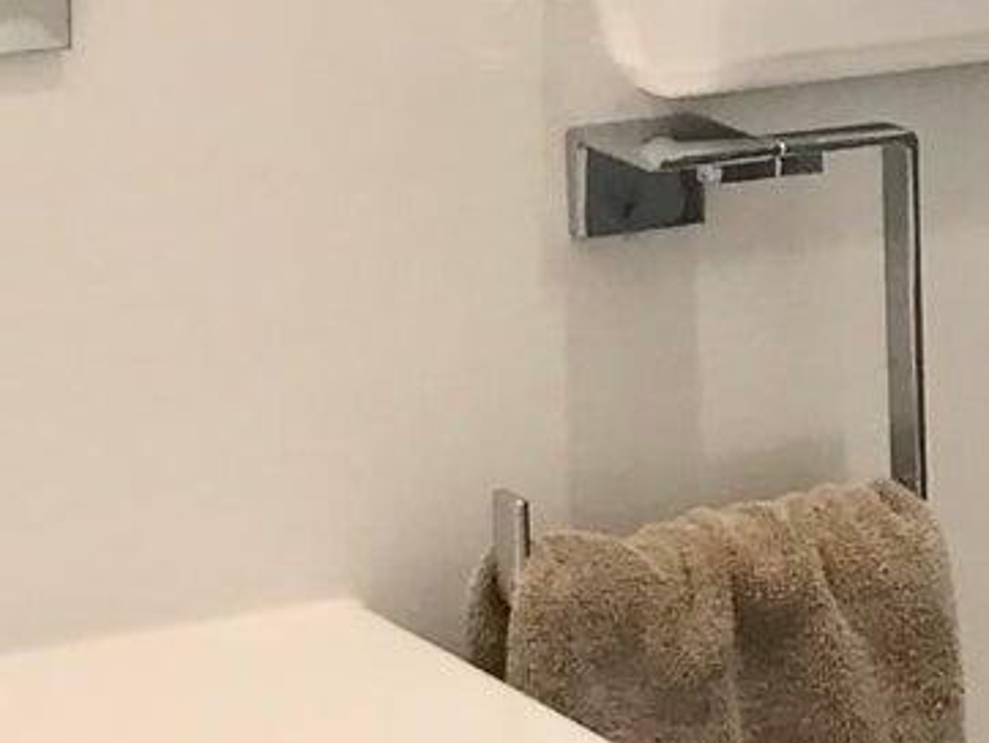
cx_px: 2083
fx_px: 4717
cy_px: 172
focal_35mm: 165
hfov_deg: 10.8
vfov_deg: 9.0
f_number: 1.8
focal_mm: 3.99
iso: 25
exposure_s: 1/40
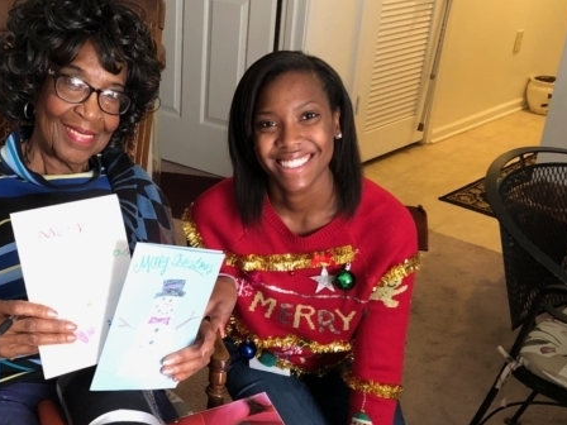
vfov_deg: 30.0
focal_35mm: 48
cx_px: 190
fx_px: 786
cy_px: 283
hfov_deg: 39.2
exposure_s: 1/8
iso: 80
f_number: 1.8
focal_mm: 3.99
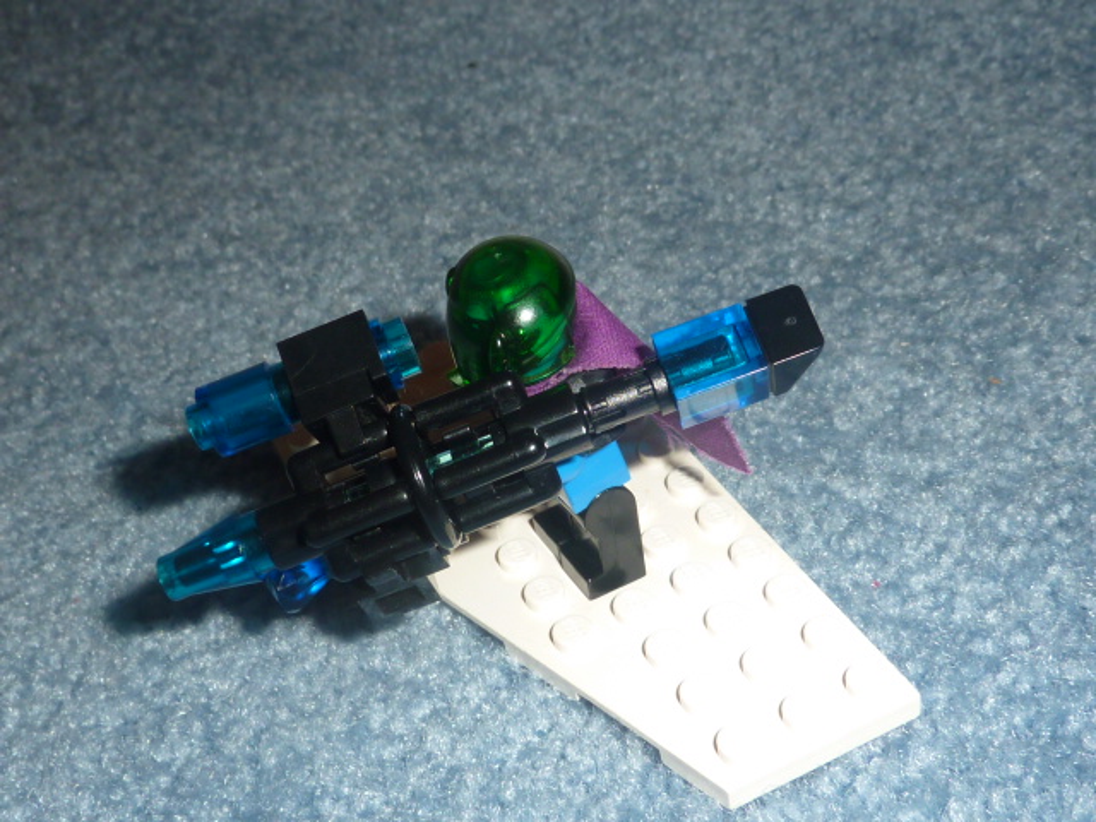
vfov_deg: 32.2
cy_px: 411
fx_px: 1425
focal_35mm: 45
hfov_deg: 42.1
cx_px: 548
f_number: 4
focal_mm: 4.1
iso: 100
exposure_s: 1/30
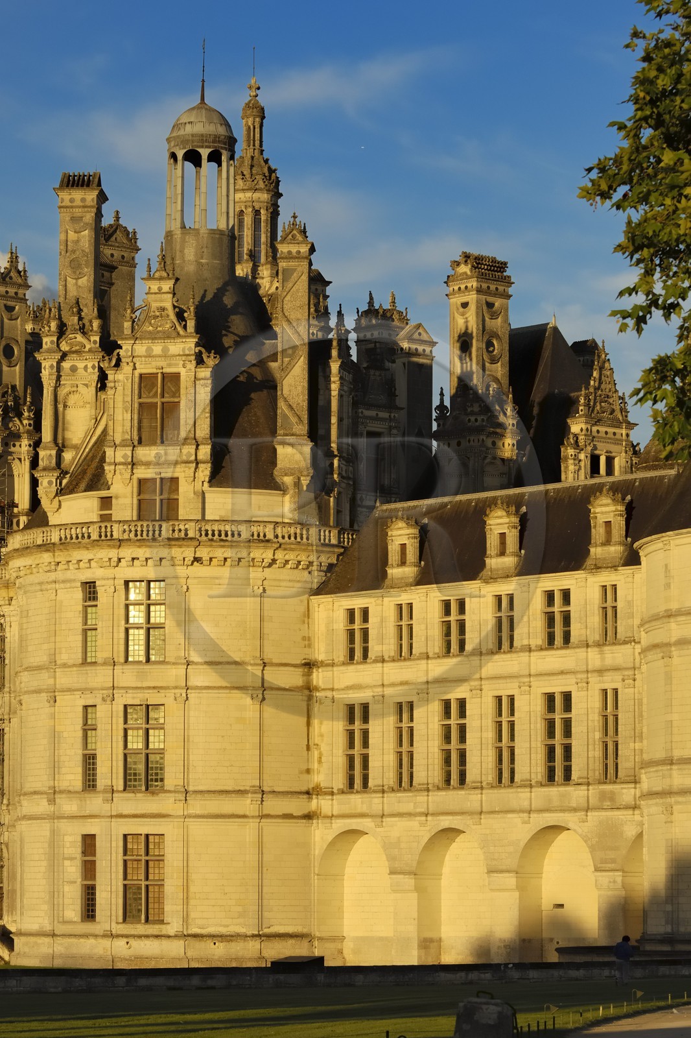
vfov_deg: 18.2
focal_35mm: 112
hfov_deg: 12.2
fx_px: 3240
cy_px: 519
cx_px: 346
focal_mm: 75
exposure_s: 1/160
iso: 100
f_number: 7.1
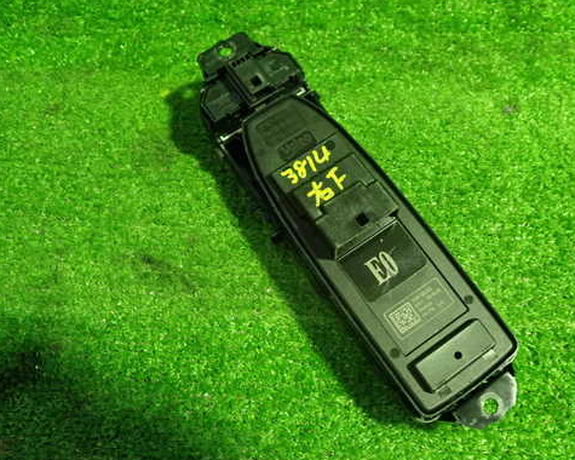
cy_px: 237
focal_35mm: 37
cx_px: 350
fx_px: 630
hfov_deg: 48.7
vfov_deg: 40.1
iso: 400
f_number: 2.3
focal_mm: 5.4
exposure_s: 1/30
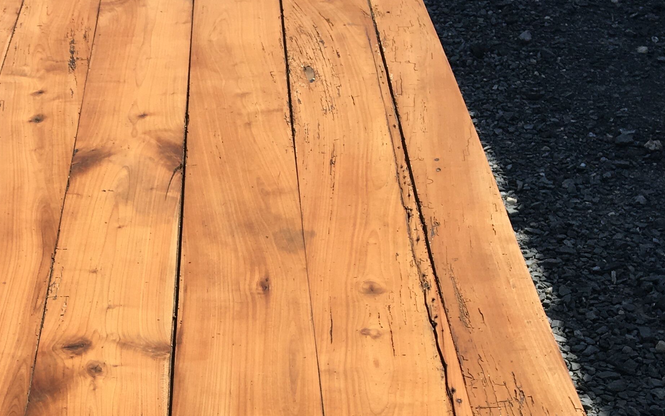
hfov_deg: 30.1
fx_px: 1214
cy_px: 464
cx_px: 159
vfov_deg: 18.6
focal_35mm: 67
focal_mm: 4.15
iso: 25
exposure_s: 1/1876
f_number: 2.2
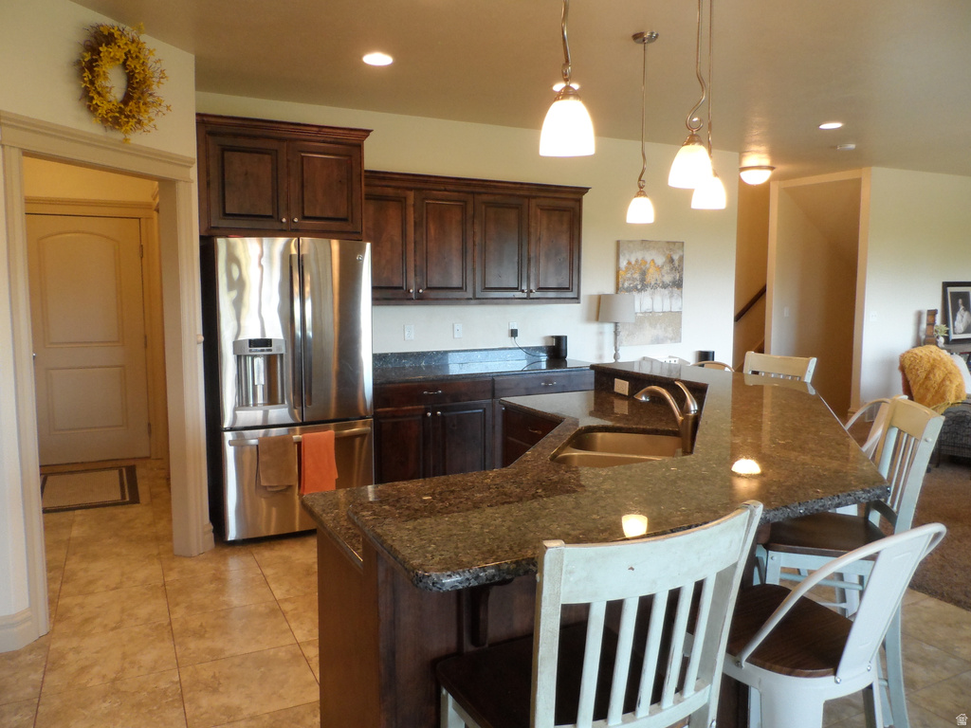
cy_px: 364
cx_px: 486
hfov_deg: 71.6
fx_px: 673
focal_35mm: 24
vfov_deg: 56.8
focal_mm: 4
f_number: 3.2
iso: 240
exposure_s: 1/30
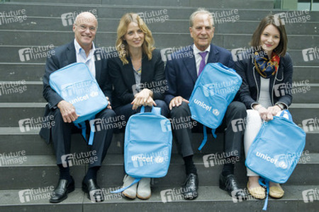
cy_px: 106
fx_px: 354
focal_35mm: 40
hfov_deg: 48.5
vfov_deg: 33.4
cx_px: 160
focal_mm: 40
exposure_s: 1/100
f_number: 4
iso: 1600
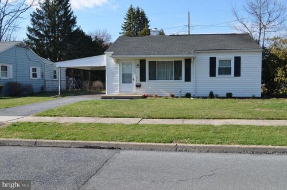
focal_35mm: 33
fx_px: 262
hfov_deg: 57.3
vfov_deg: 39.8
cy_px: 95
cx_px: 144
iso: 110
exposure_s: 1/250
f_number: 8
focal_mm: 22
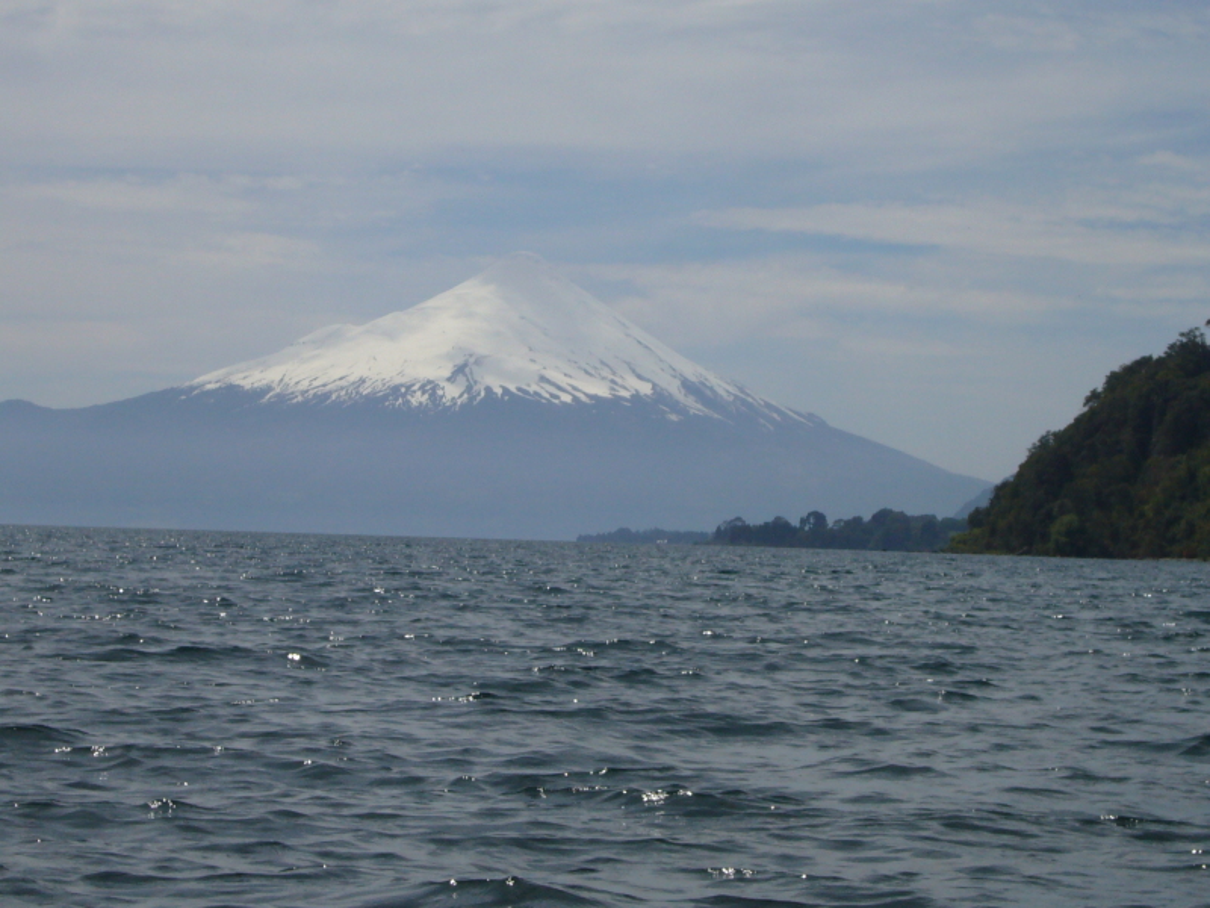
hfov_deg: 16.7
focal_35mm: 118
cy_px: 454
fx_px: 4125
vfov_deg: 12.6
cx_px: 605
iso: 80
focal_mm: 14.2
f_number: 10
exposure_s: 1/400
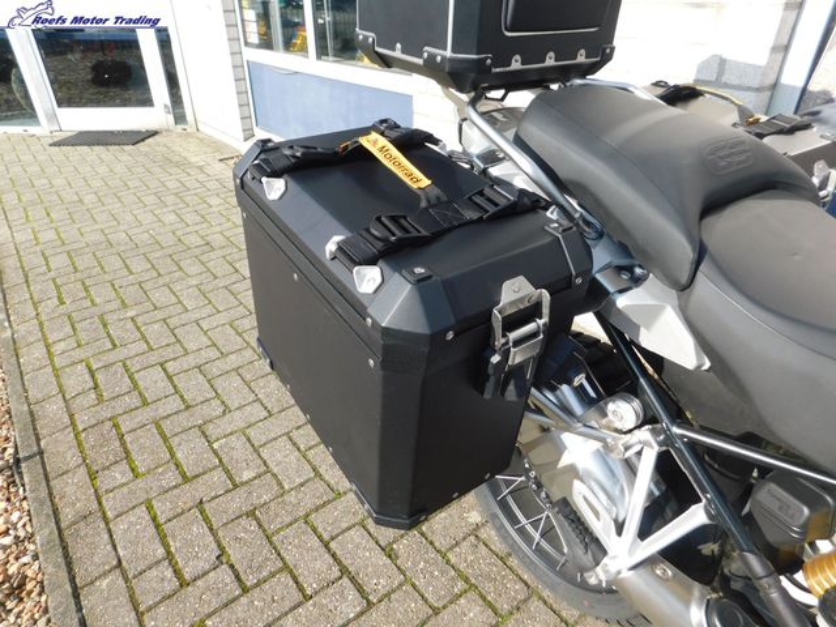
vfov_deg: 58.9
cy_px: 314
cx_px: 418
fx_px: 555
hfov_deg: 73.9
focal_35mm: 23
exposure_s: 1/640
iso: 125
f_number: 3
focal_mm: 4
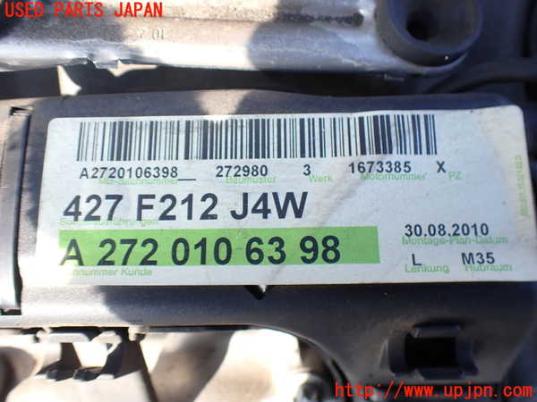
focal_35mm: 30
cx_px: 268
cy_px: 201
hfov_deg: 60.0
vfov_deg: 46.8
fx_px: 465
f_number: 2.3
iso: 100
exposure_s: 1/200
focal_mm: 5.4
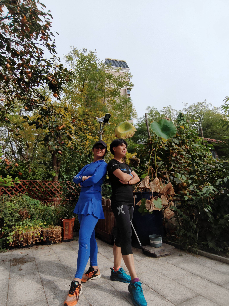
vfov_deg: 84.7
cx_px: 110
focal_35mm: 19
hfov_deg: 68.7
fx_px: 168
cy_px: 153
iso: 50
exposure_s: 1/390
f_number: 2.4
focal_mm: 2.66
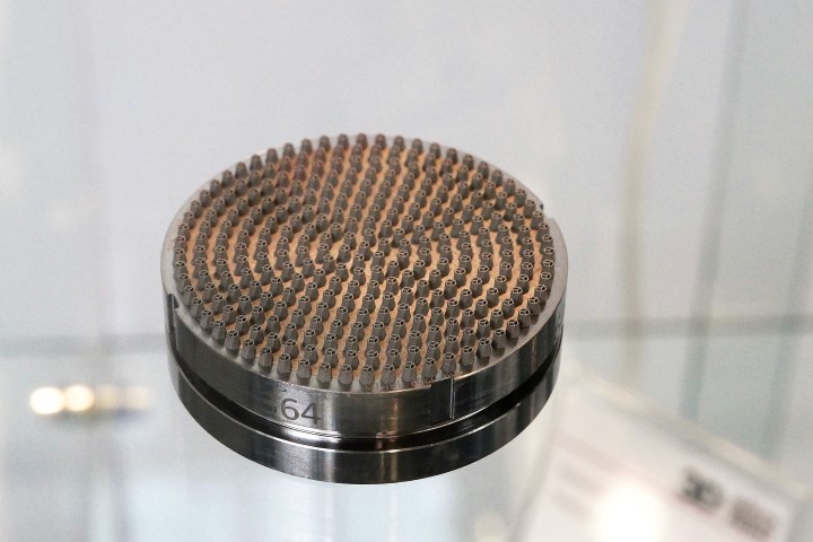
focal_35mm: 102
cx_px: 406
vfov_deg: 13.4
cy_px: 271
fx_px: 2303
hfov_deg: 20.0
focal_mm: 34
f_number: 5.6
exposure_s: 1/125
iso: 1600
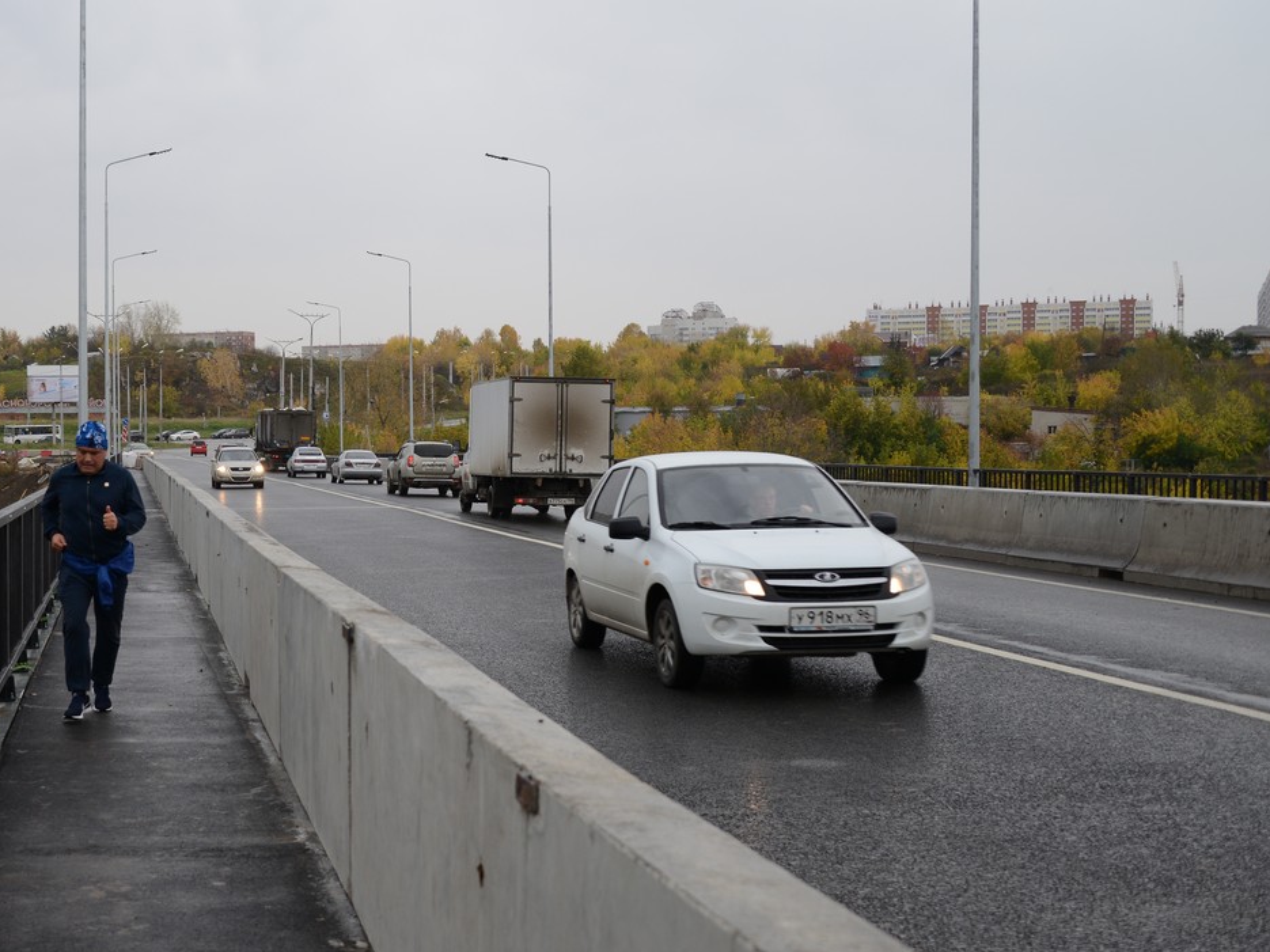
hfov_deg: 34.6
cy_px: 506
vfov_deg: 27.0
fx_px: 1981
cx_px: 280
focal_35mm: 54
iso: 200
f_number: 4.5
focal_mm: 35
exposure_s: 1/400
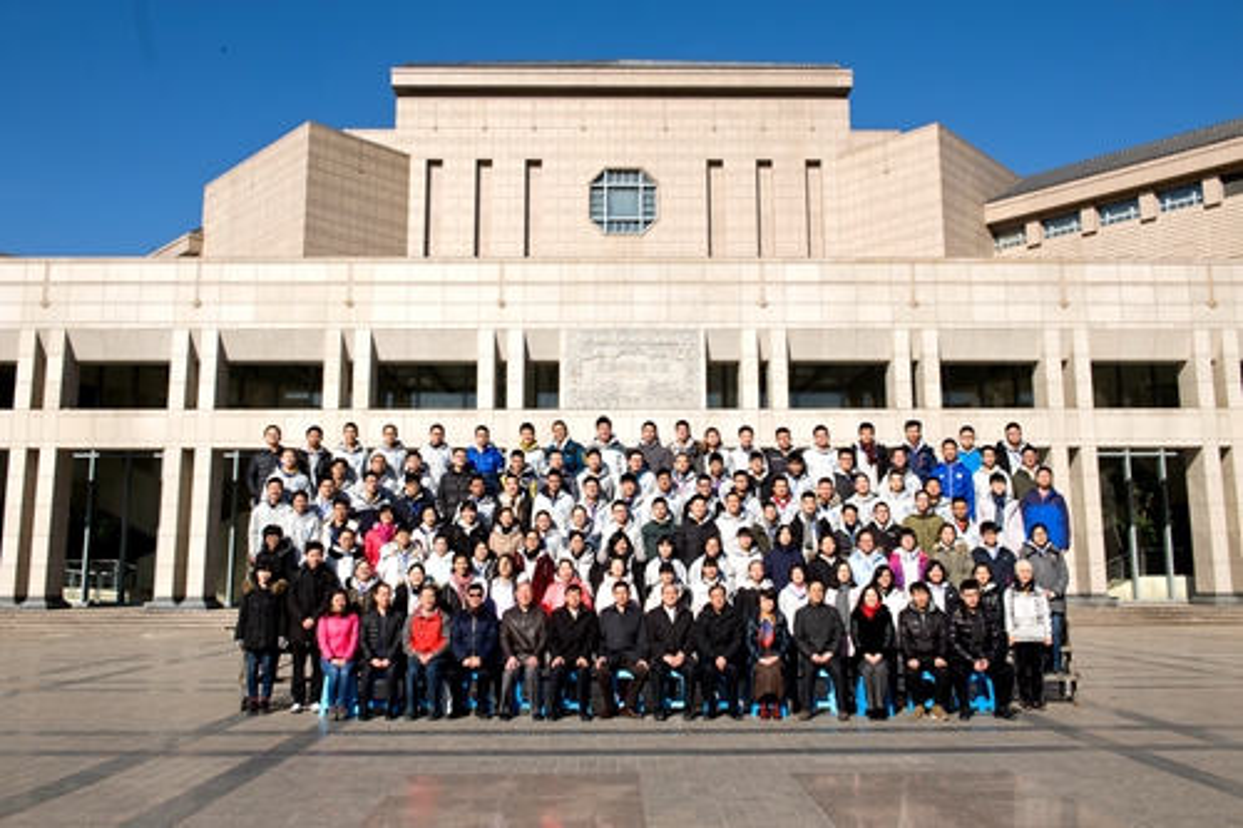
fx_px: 1070
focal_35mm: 31
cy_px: 414
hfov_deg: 60.3
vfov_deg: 42.3
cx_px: 622
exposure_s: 1/400
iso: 200
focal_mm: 31
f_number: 13
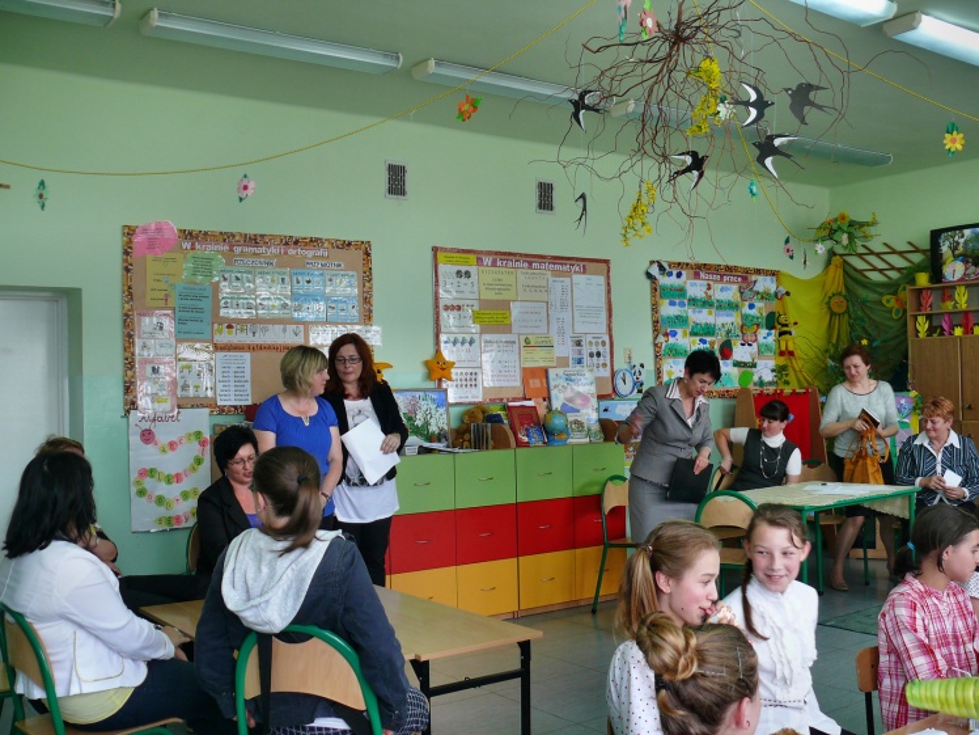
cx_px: 490
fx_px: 1046
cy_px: 368
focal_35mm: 37
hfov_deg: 50.1
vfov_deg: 38.7
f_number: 2.8
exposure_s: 1/50
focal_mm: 7.8
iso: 100
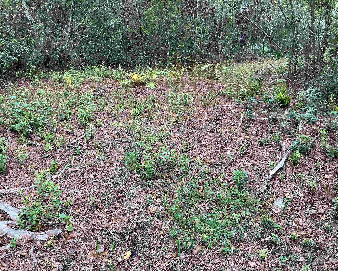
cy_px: 133
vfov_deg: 47.1
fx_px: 310
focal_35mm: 31
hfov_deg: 57.1
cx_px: 159
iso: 40
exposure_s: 1/120
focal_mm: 3
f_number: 1.8
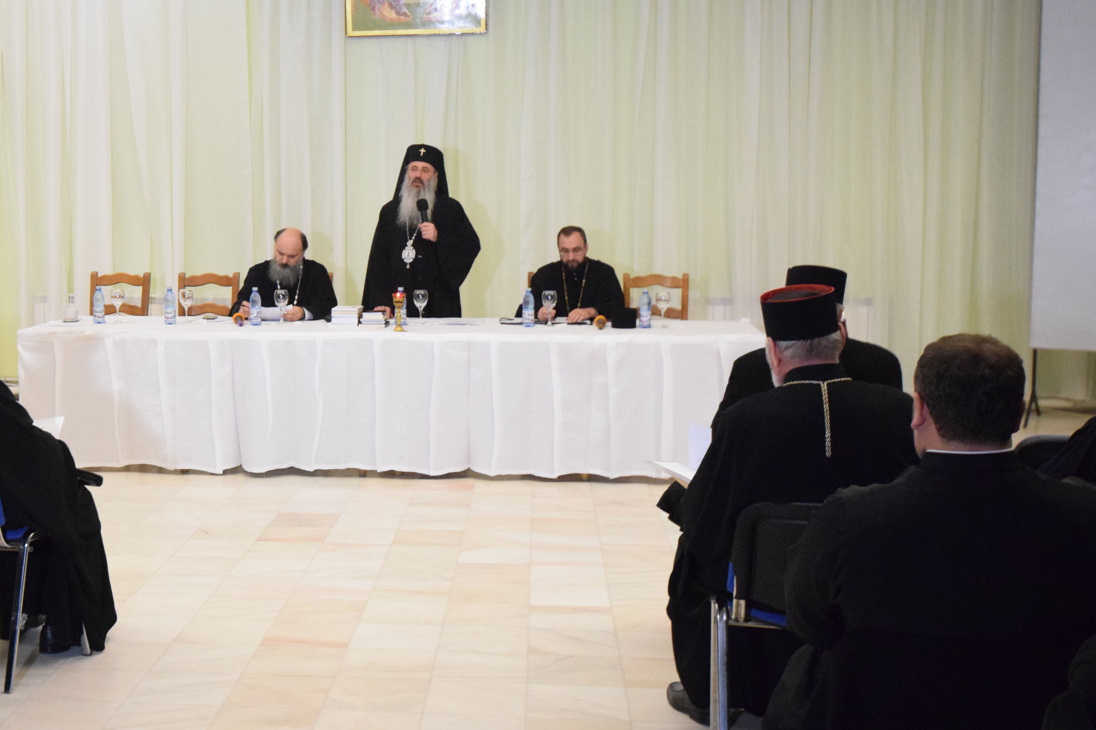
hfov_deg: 40.3
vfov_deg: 28.1
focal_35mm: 48
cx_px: 311
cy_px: 322
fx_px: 1461
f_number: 4.5
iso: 5000
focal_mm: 22
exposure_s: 1/50
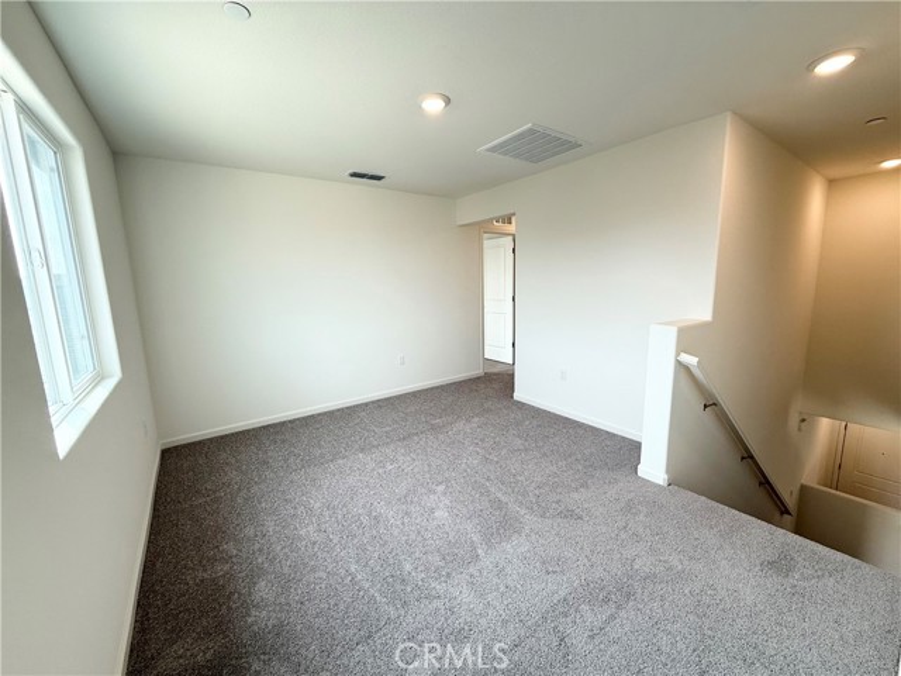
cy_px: 338
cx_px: 450
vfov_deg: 85.7
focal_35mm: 14
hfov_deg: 102.1
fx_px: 364
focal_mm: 2.22
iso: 64
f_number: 2.2
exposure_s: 1/120
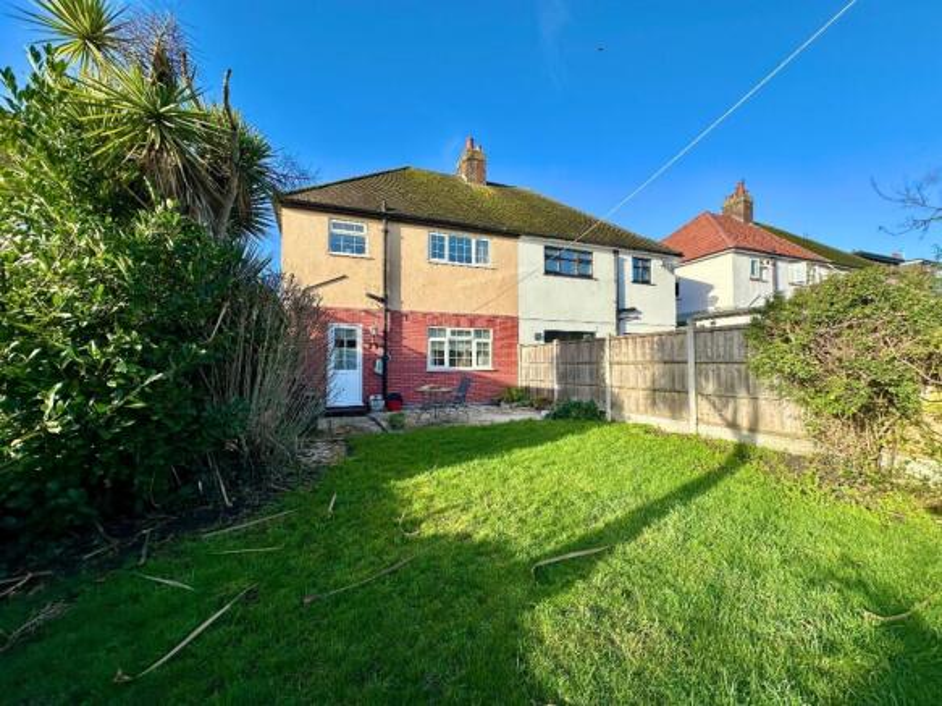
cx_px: 471
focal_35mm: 14
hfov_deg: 102.1
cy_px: 353
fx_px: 381
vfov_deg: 85.7
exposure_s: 1/988
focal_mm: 2.22
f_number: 2.2
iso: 40
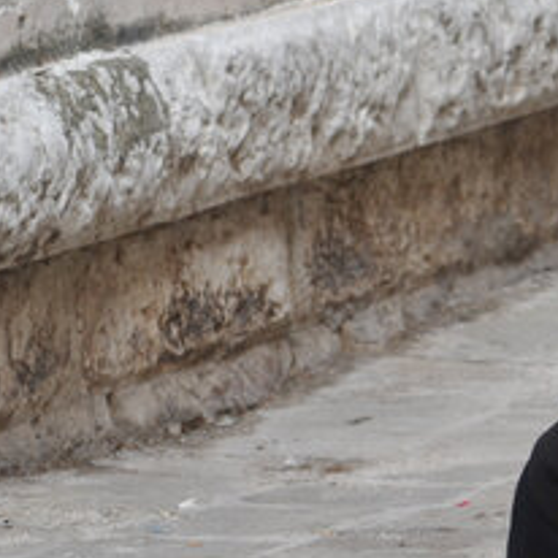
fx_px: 10559
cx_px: 303
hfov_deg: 3.0
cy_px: 5
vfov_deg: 3.0
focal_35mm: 579
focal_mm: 130
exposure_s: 1/250
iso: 400
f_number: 8
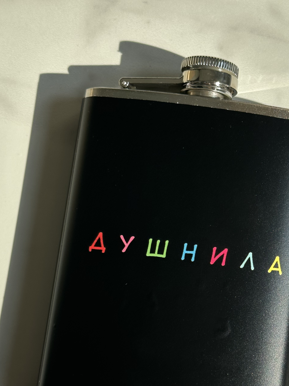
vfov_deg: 25.6
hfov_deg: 19.4
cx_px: 175
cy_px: 238
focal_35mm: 76
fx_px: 846
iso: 64
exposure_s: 1/1242
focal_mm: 6.86
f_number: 1.78
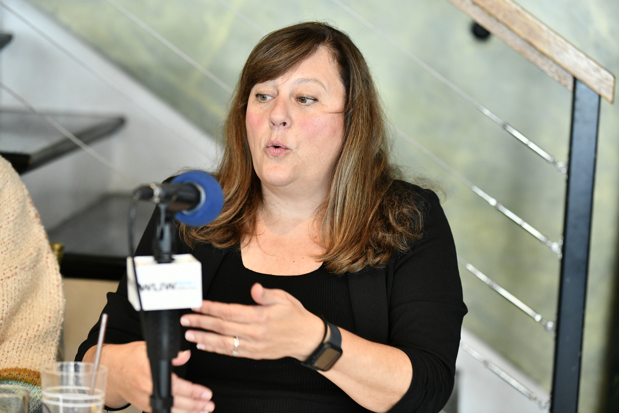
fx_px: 1926
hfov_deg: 18.3
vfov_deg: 12.2
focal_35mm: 112
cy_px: 206
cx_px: 310
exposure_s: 1/100
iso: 2500
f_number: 4
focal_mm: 112
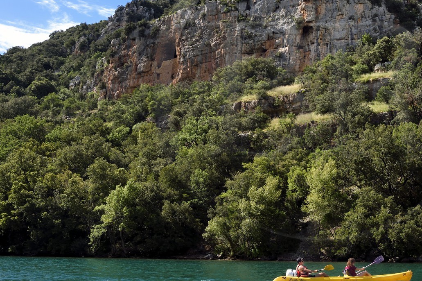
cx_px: 321
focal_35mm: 45
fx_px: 527
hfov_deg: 42.2
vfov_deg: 29.6
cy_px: 90
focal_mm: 29
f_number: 10
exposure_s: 1/320
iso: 200
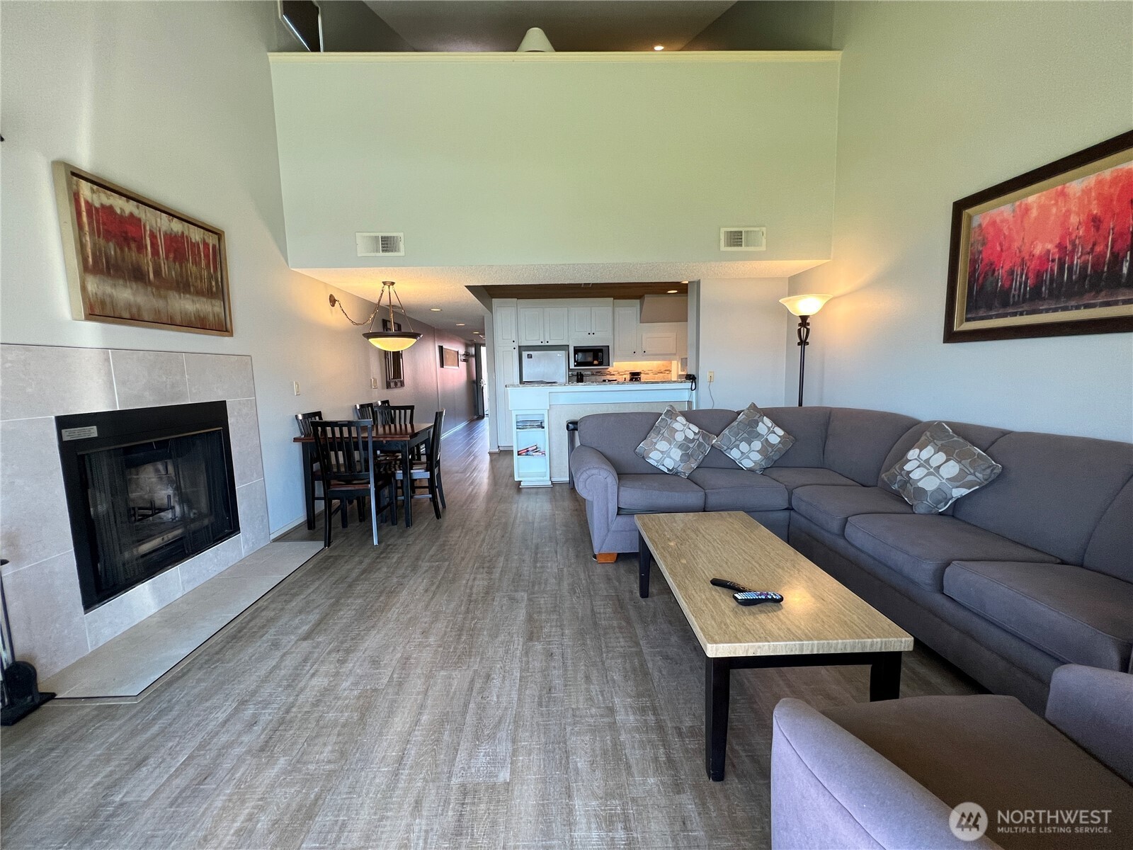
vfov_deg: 89.9
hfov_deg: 106.2
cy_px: 425
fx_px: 425
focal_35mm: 13
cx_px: 566
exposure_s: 1/120
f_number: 1.8
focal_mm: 1.57
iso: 160
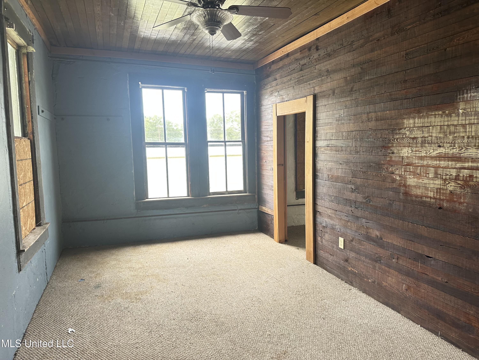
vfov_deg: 56.8
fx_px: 332
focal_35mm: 24
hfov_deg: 71.6
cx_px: 240
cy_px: 180
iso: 100
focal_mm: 6.86
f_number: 1.78
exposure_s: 1/121
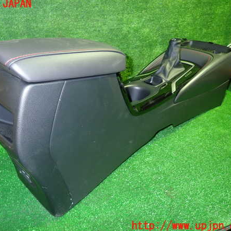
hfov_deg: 53.7
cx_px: 93
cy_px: 115
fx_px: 226
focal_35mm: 30
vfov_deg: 54.0
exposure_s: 1/30
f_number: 2
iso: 250
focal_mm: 4.5
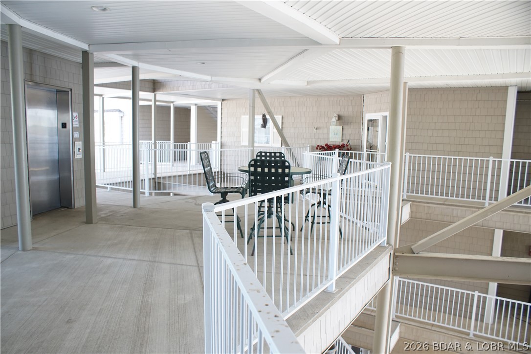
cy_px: 177
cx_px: 266
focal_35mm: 27
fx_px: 398
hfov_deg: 67.4
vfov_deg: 47.9
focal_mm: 18
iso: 640
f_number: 3.5
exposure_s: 1/60
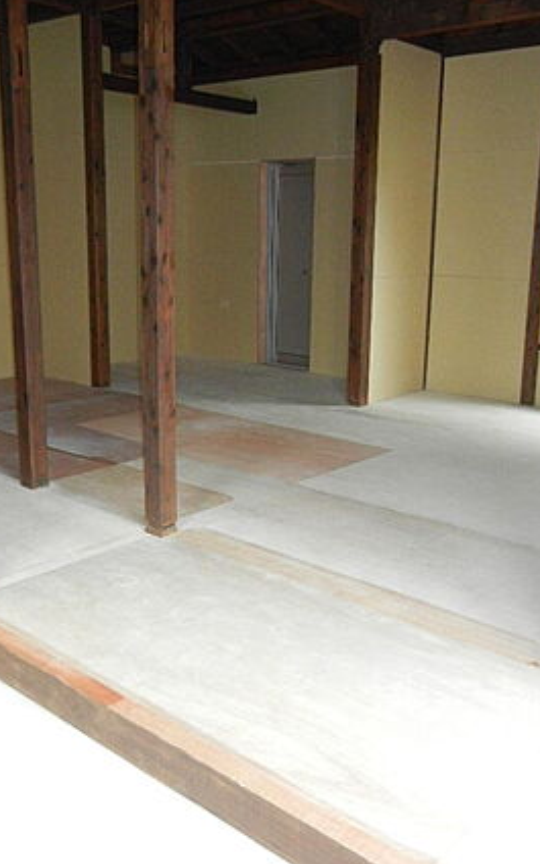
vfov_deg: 54.0
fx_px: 848
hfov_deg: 35.3
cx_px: 275
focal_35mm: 36
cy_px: 412
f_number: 3.5
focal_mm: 5.4
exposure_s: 1/300
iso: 800
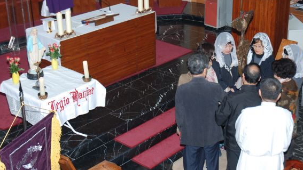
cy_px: 69
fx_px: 530
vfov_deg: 18.2
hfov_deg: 31.9
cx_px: 169
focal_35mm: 66
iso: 400
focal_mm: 34
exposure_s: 1/60
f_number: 4.5
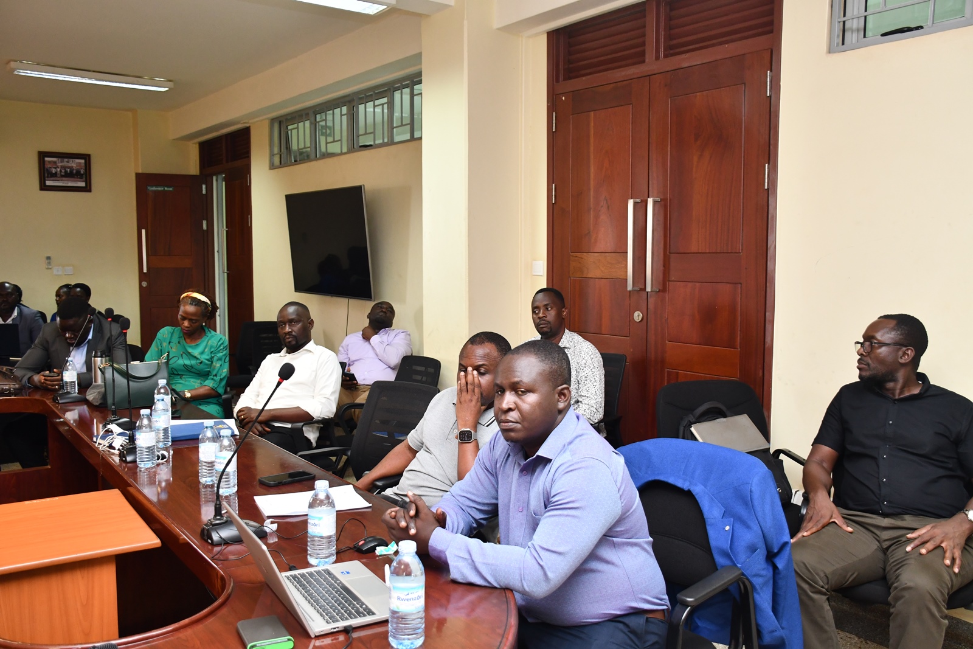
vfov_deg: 40.0
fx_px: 892
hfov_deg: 57.2
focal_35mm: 33
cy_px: 324
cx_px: 486
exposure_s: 1/60
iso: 1000
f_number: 4
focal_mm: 22
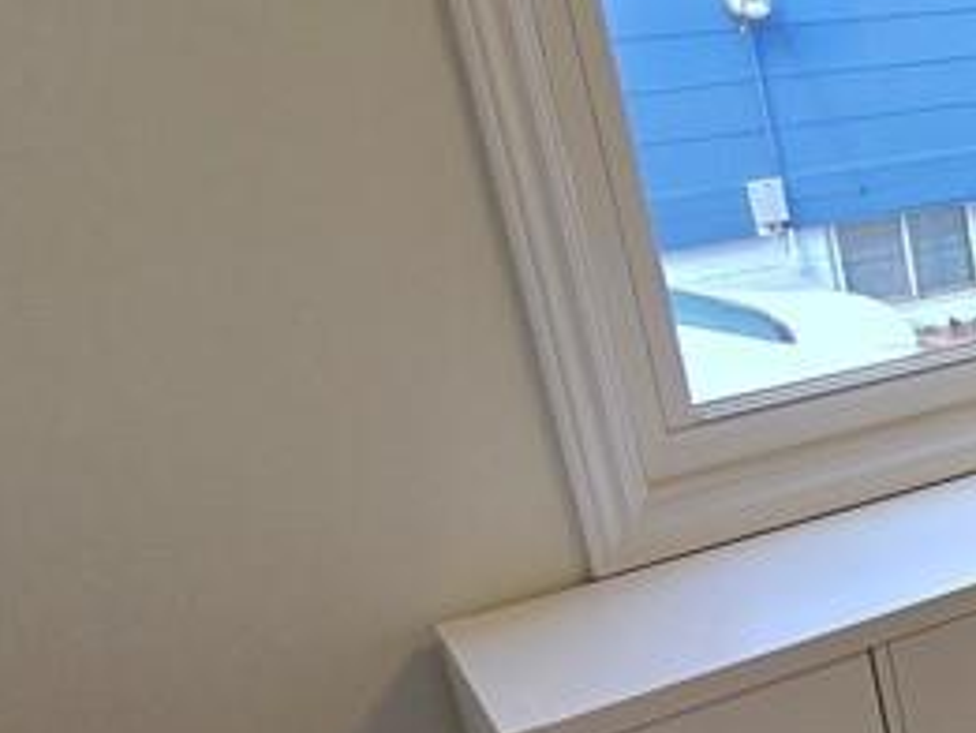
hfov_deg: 24.0
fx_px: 1439
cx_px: 1638
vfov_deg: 28.6
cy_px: 355
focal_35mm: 51
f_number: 2.2
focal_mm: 2.2
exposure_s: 1/120
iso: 80
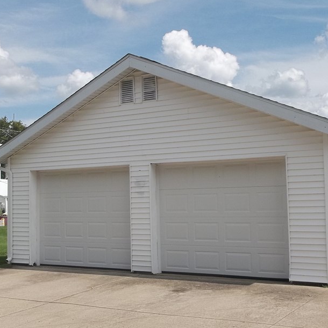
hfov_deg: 34.6
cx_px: 181
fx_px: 525
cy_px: 183
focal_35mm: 49
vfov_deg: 34.6
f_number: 8
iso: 80
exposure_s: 1/320
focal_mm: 5.9
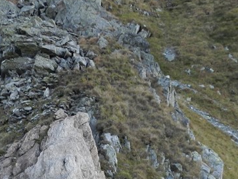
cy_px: 212
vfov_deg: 21.1
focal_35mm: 65
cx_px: 24
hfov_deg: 28.7
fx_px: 447
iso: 160
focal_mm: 4
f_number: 3.4
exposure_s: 1/50
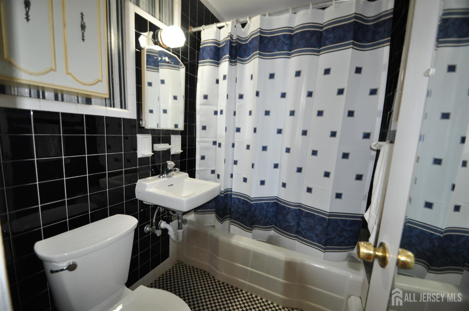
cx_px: 234
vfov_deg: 77.1
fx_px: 195
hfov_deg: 100.5
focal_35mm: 15
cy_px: 156
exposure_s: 1/60
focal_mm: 10
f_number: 3.5
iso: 800
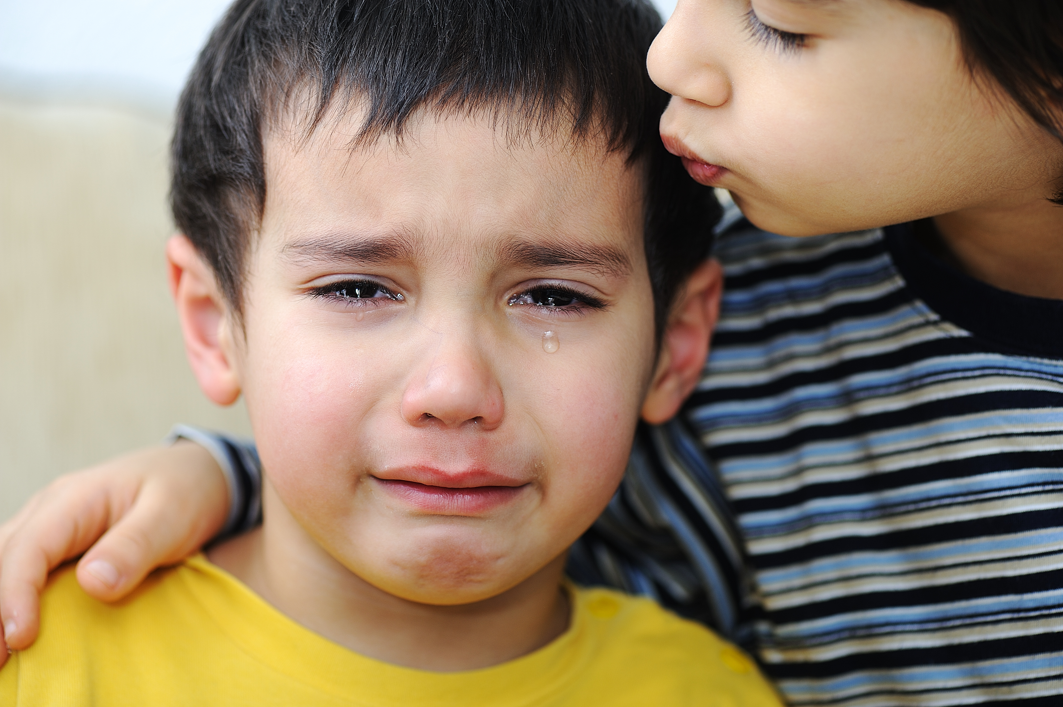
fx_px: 3098
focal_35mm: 105
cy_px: 354
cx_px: 532
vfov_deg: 13.0
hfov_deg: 19.5
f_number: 4
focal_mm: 105
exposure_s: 1/200
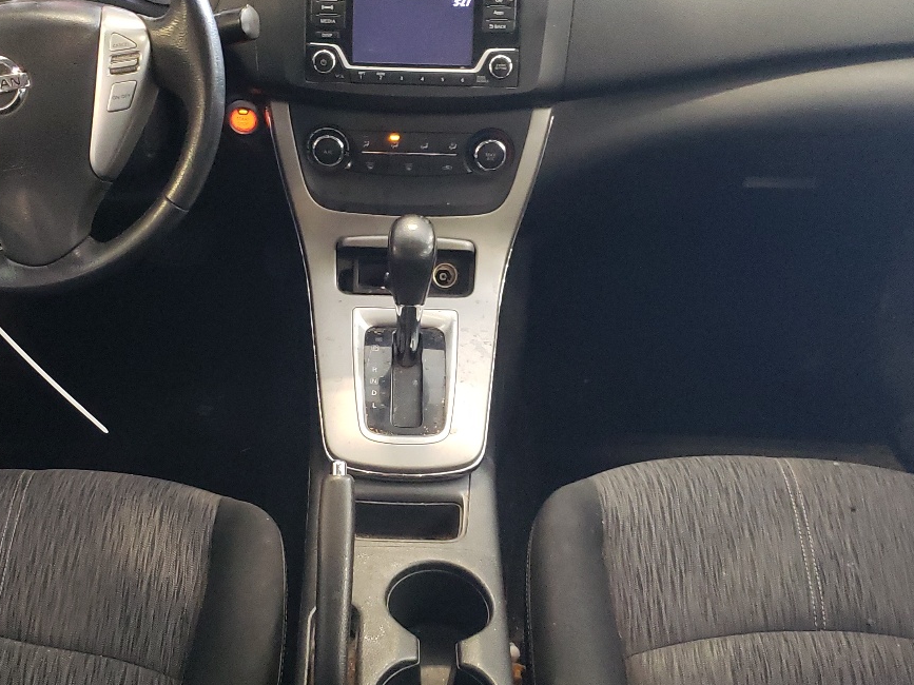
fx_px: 1267
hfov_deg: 39.6
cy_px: 386
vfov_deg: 30.2
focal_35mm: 48
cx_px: 406
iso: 445
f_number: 1.5
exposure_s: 1/24
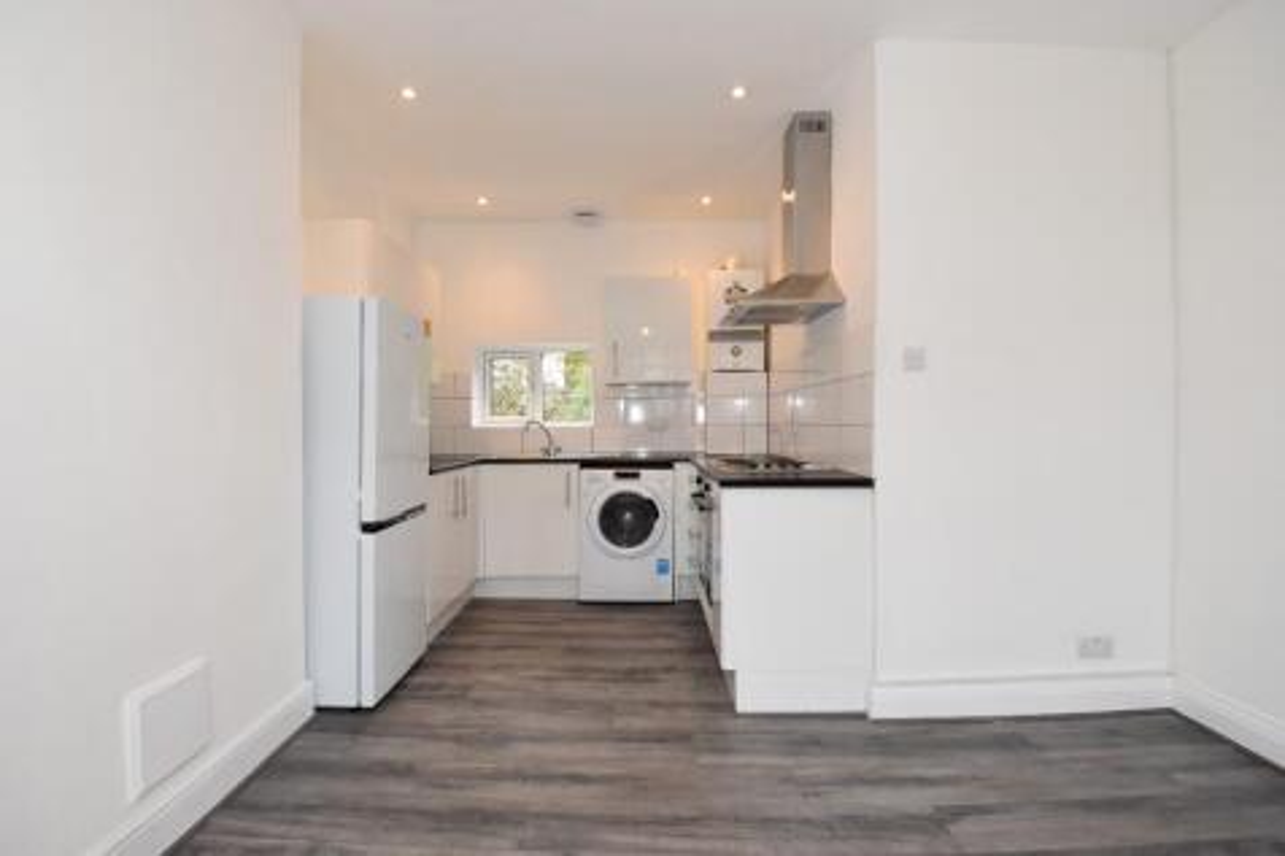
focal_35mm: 15
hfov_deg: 100.4
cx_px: 642
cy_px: 428
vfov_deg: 77.3
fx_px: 535
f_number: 5.6
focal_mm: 10
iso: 640
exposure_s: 1/125
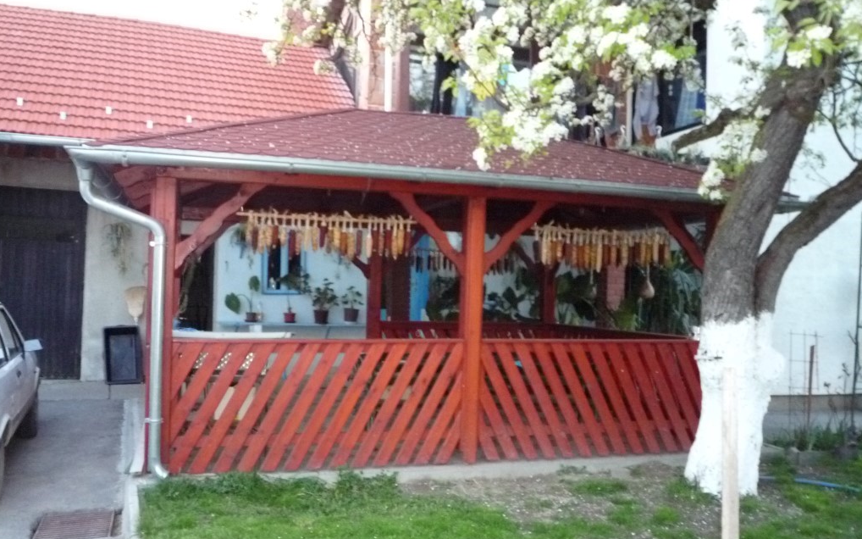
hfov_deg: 59.7
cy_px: 291
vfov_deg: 39.4
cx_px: 429
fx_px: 752
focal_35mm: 32
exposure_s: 1/30
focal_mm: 5.2
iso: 640
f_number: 3.3
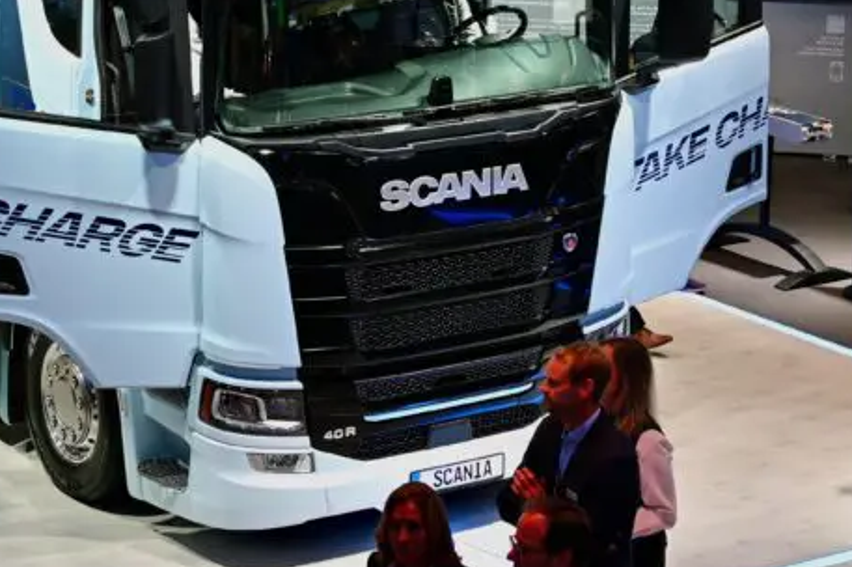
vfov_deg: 12.1
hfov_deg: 18.2
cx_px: 300
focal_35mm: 112
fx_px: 2649
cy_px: 30
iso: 110
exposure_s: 1/50
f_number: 4
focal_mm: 33.5
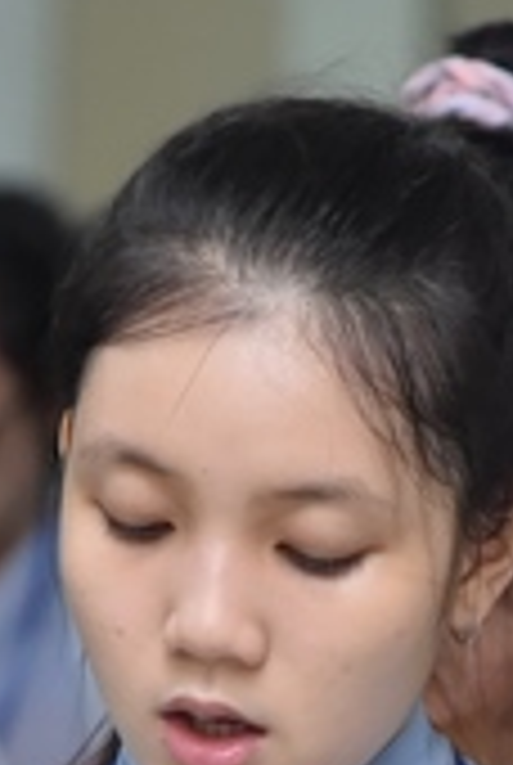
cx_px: 212
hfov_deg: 3.3
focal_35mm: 420
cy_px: 990
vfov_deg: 4.9
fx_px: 8940
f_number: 4.5
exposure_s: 1/160
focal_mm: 110
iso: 3200
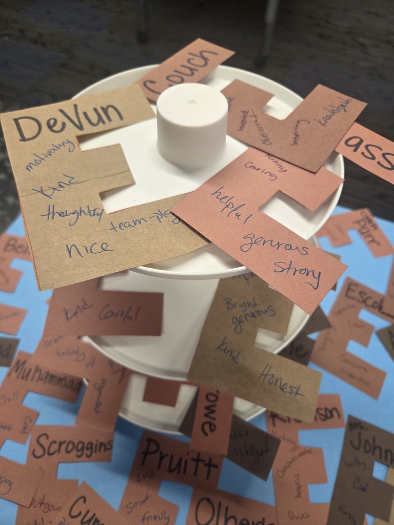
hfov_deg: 58.9
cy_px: 262
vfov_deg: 73.9
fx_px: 349
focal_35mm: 23
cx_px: 197
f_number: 1.8
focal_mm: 5.4
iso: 200
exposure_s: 1/120
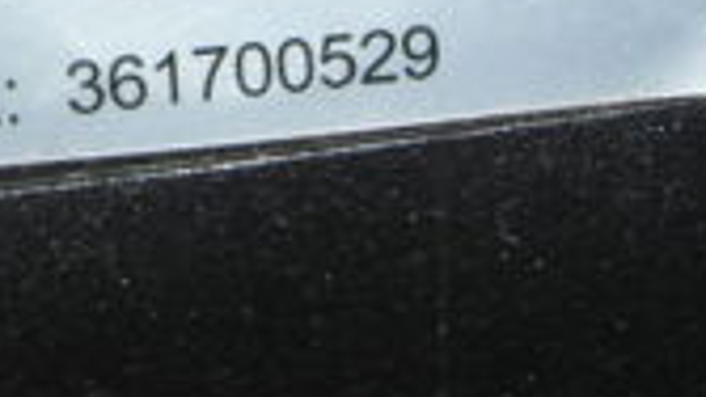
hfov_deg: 17.5
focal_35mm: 119
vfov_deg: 9.7
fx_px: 2228
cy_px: -313
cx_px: -47
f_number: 4
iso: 80
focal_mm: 7.9
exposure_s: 1/60
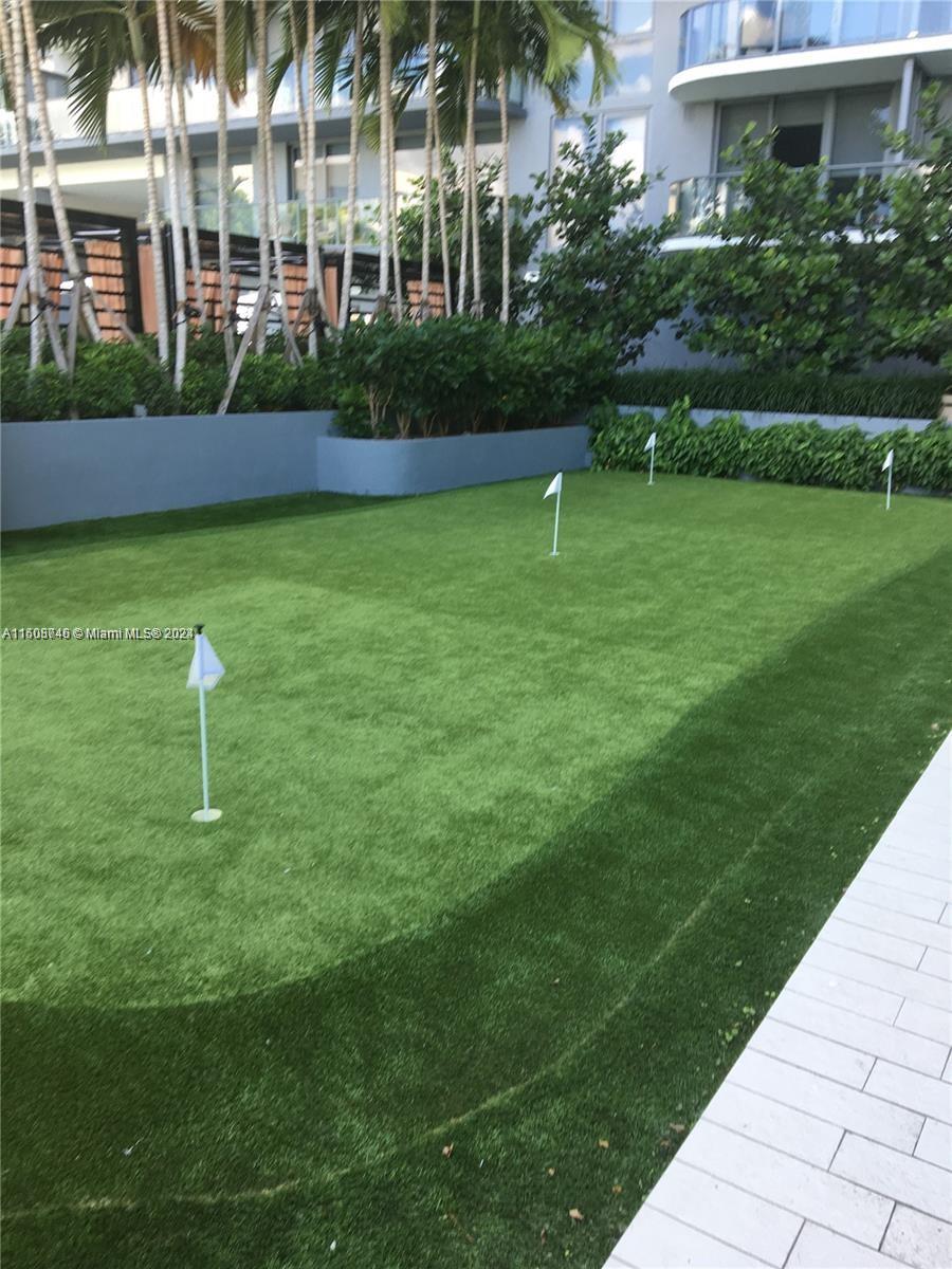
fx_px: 1063
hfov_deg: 48.2
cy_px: 634
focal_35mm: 29
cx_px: 476
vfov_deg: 61.7
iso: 25
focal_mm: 4.15
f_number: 2.2
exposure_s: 1/100
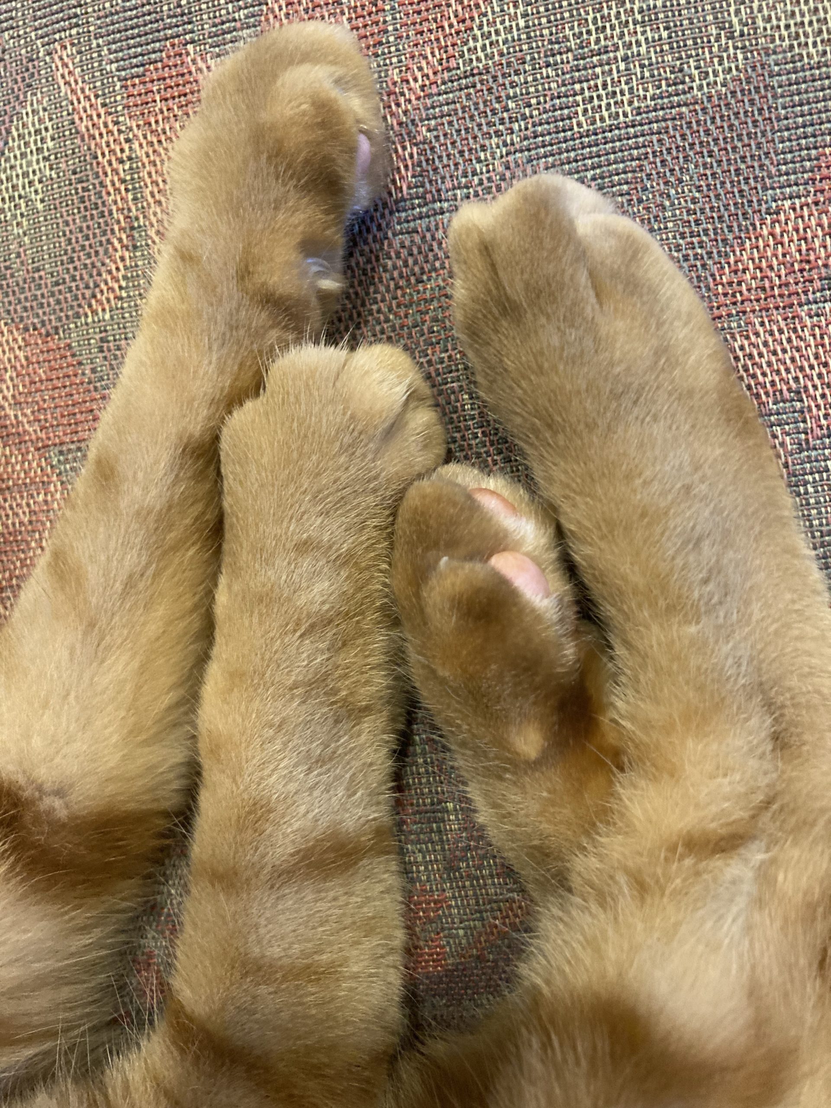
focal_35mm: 28
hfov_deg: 49.7
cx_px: 416
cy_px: 554
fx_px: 896
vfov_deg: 63.4
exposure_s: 1/30
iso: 400
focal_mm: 3.99
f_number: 1.8
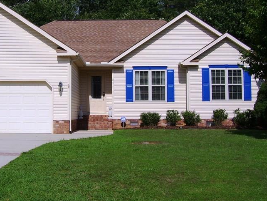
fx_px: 455
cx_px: 82
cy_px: 71
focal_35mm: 59
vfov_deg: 24.7
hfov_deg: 32.3
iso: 80
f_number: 4.8
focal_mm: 6
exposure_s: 1/1500
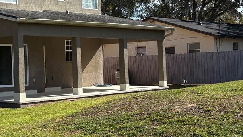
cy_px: 53
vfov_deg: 16.1
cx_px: 26
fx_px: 483
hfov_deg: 27.3
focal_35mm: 75
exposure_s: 1/2865
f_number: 1.6
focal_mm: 5.96
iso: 50
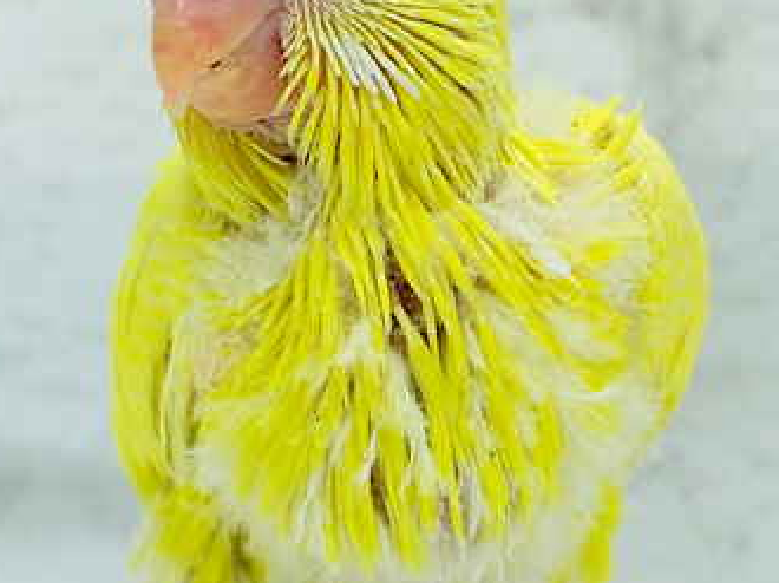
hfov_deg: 19.5
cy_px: 260
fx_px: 2271
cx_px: 382
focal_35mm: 101
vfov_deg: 14.6
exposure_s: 1/50
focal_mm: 5.96
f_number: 1.6
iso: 32
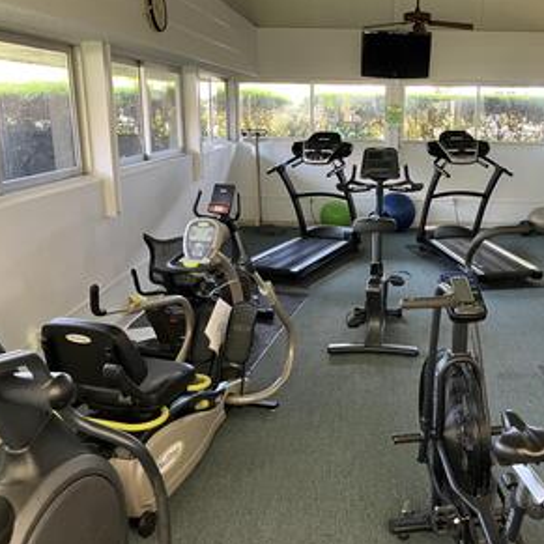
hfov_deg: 47.6
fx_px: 605
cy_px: 267
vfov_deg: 48.4
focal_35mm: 34
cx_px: 365
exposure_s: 1/60
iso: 250
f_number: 1.8
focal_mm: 3.99
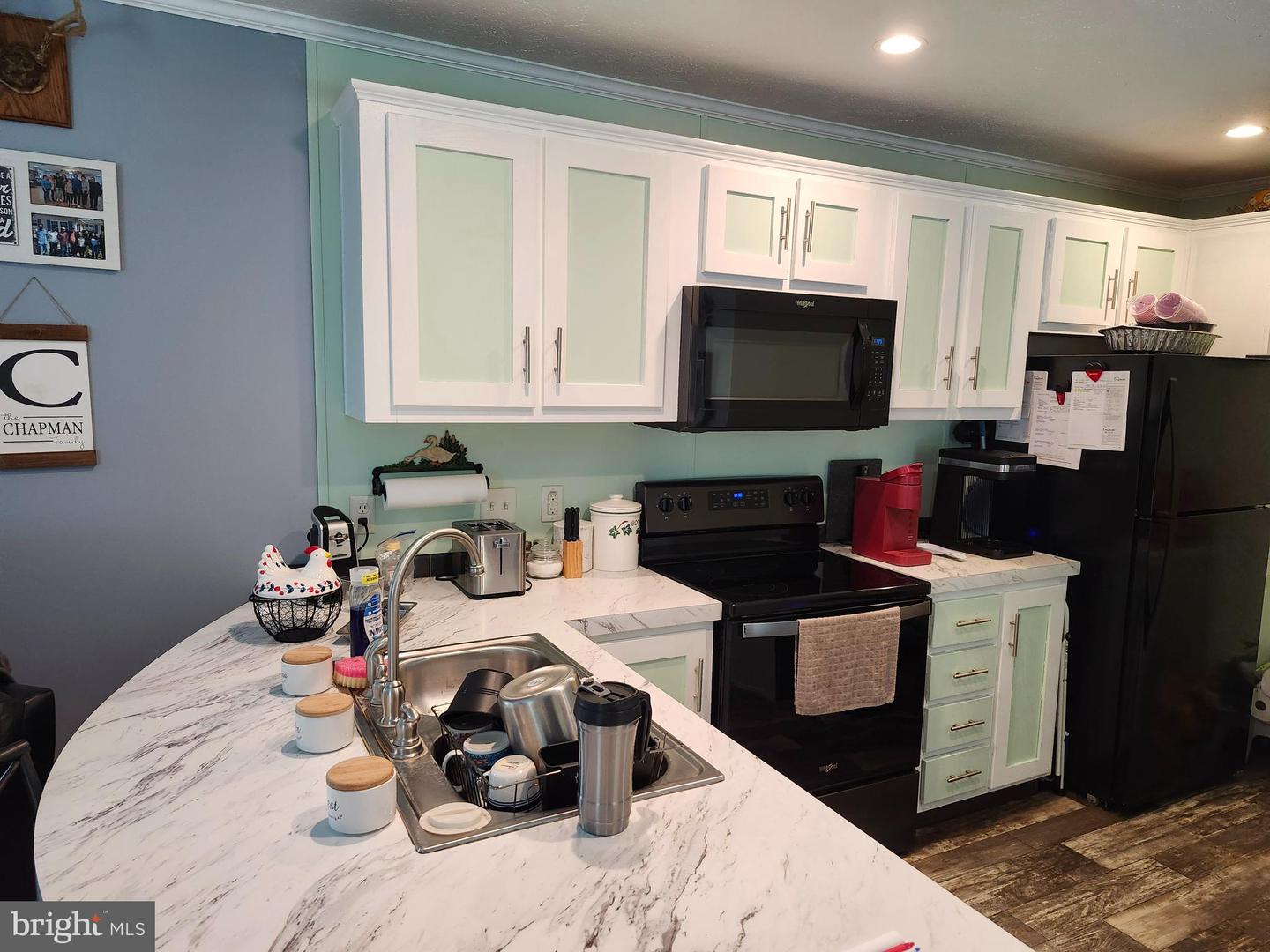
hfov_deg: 73.9
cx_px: 635
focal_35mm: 23
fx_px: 844
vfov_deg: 58.9
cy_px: 476
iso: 500
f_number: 1.8
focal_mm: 5.54
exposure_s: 1/120
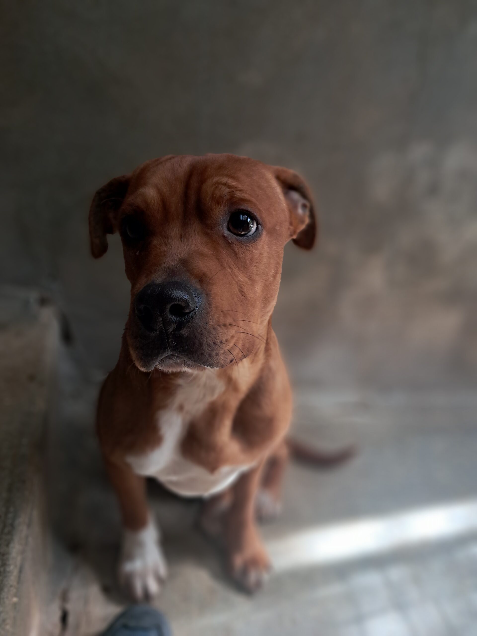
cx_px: 238
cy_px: 318
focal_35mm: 27
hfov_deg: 51.4
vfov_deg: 65.3
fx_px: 496
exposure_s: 1/50
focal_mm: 4
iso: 160
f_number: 1.8
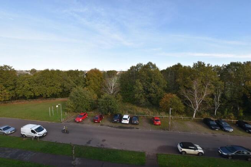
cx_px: 126
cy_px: 84
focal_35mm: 15
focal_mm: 10
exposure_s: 1/160
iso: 100
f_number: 6.3
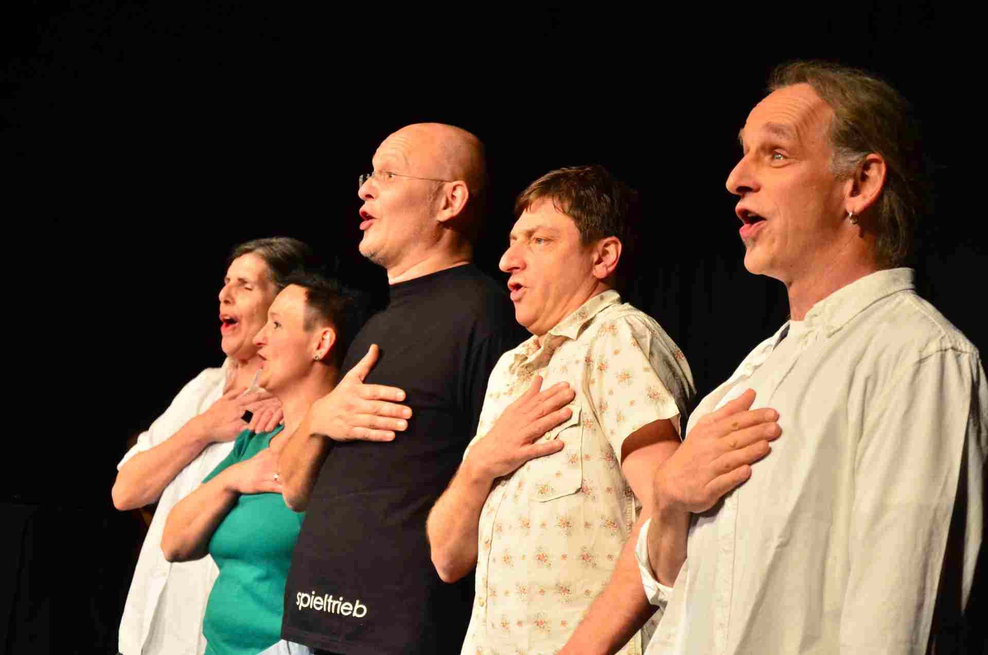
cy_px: 328
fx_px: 2547
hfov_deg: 22.0
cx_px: 494
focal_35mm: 93
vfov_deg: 14.6
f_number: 5.3
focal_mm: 62
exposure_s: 1/200
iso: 1250
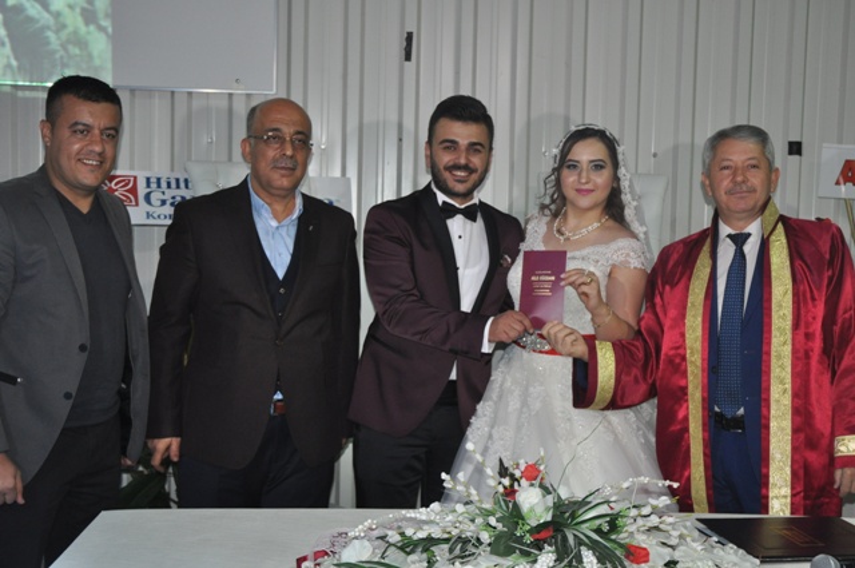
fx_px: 1210
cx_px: 428
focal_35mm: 51
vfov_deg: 26.4
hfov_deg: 38.9
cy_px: 284
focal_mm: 34
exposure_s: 1/60
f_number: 4
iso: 800
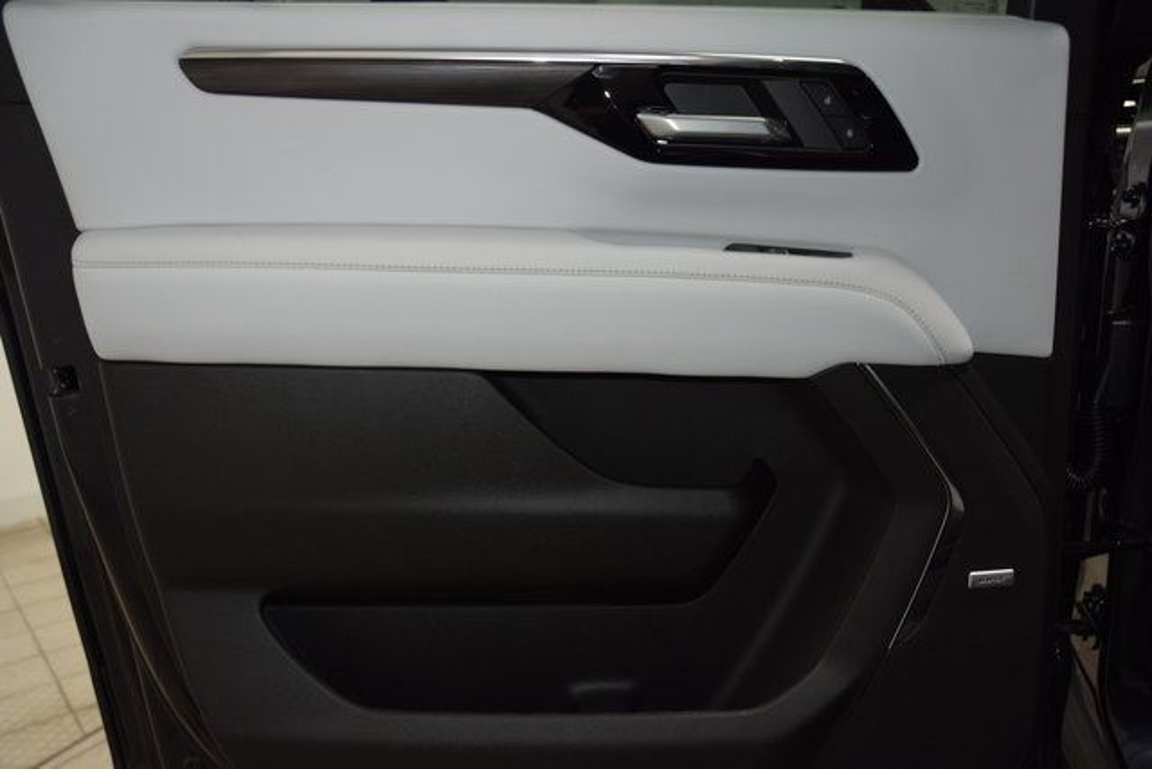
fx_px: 1152
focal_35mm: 36
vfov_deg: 36.9
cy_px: 384
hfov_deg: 53.1
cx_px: 576
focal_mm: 24
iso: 800
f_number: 3.8
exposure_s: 1/60
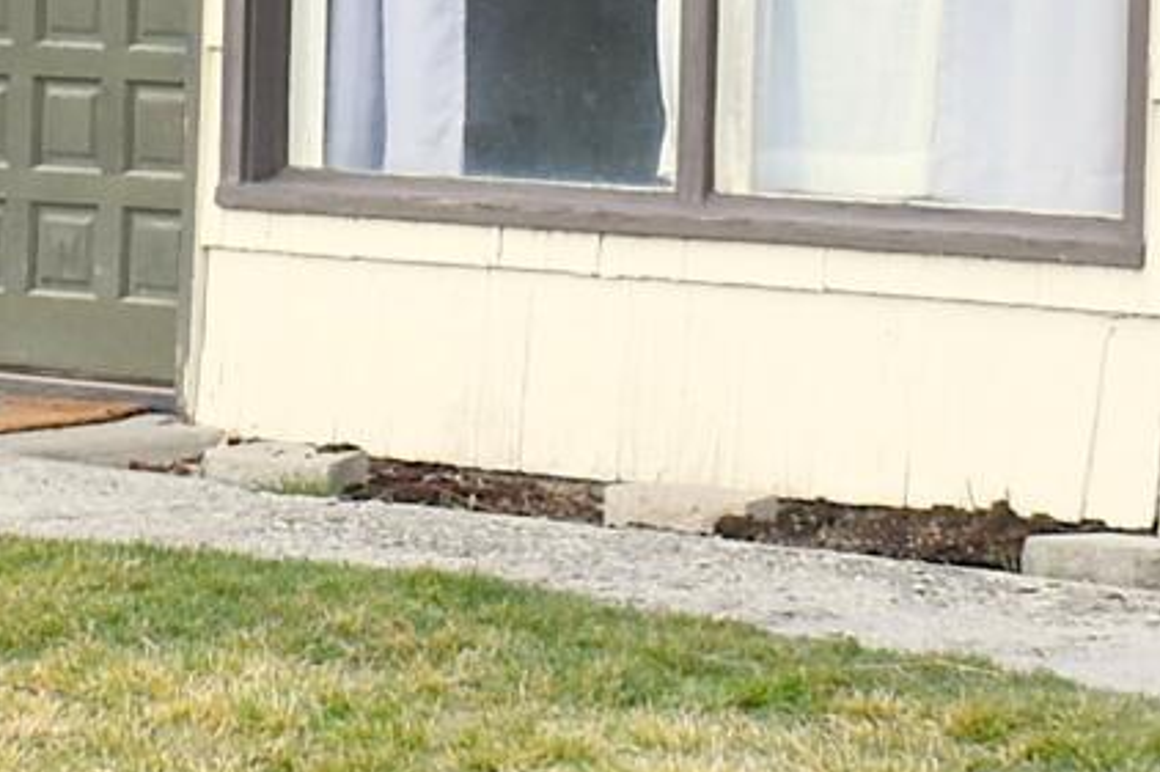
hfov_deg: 8.0
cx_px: 316
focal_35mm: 256
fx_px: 8245
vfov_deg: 5.3
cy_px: -163
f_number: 10
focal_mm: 24
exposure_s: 1/400
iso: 1250
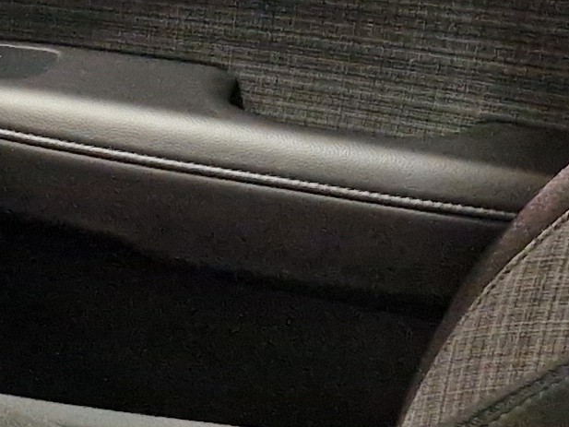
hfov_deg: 11.1
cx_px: -812
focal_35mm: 149
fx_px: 2450
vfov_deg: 9.5
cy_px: 741
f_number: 1.8
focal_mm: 5.4
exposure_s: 1/100
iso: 800
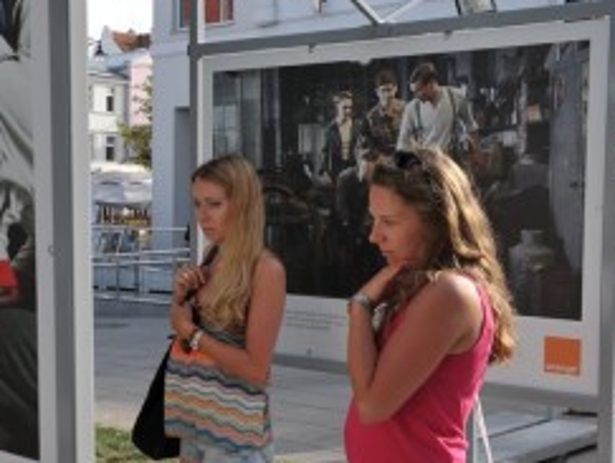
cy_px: 258
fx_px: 1068
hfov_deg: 31.5
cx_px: 144
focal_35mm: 60
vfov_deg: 24.5
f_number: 9
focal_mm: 38
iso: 400
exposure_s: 1/320
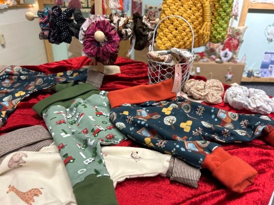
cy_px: 102
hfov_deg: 67.3
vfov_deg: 53.0
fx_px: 206
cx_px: 137
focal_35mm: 26
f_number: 1.5
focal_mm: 5.7
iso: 80
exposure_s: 1/50
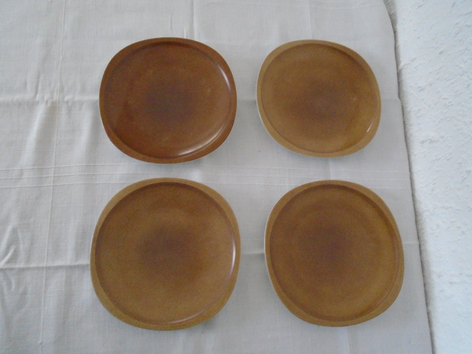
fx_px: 355
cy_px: 177
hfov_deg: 67.3
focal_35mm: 26
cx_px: 236
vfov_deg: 53.1
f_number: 3.2
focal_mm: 4.6
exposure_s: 1/30
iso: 800
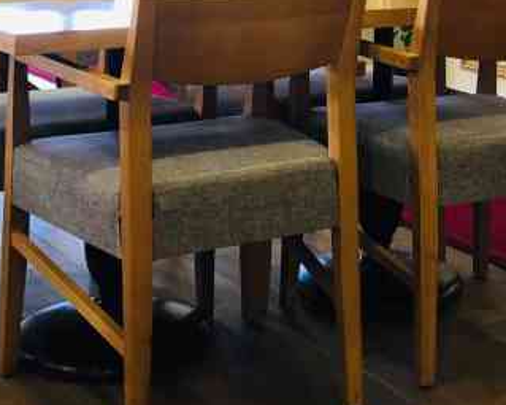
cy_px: -131
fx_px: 1198
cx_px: 378
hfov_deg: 23.6
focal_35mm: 80
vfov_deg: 17.8
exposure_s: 1/17
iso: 40
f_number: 1.8
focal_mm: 4
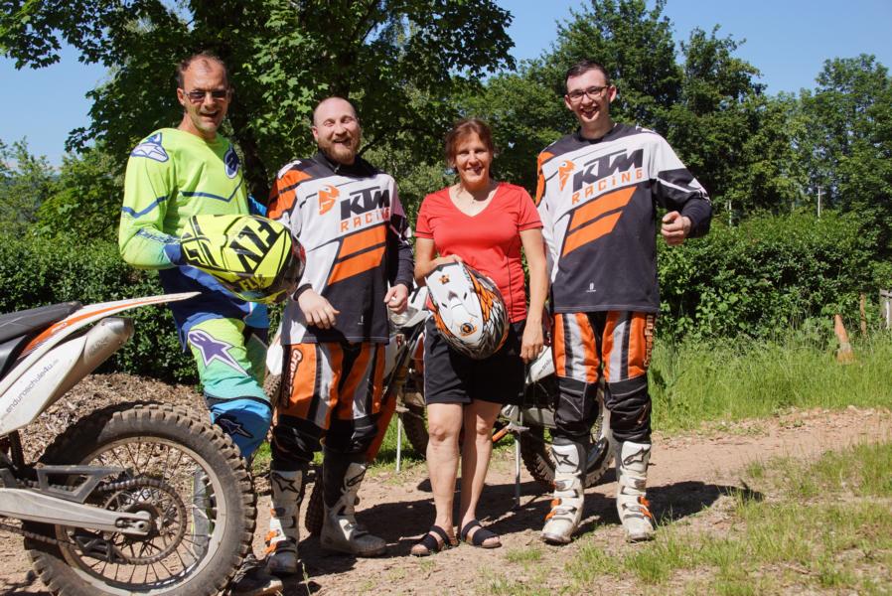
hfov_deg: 43.6
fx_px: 1116
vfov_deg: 29.9
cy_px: 298
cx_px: 446
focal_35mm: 45
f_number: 7.1
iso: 200
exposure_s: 1/640
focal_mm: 30
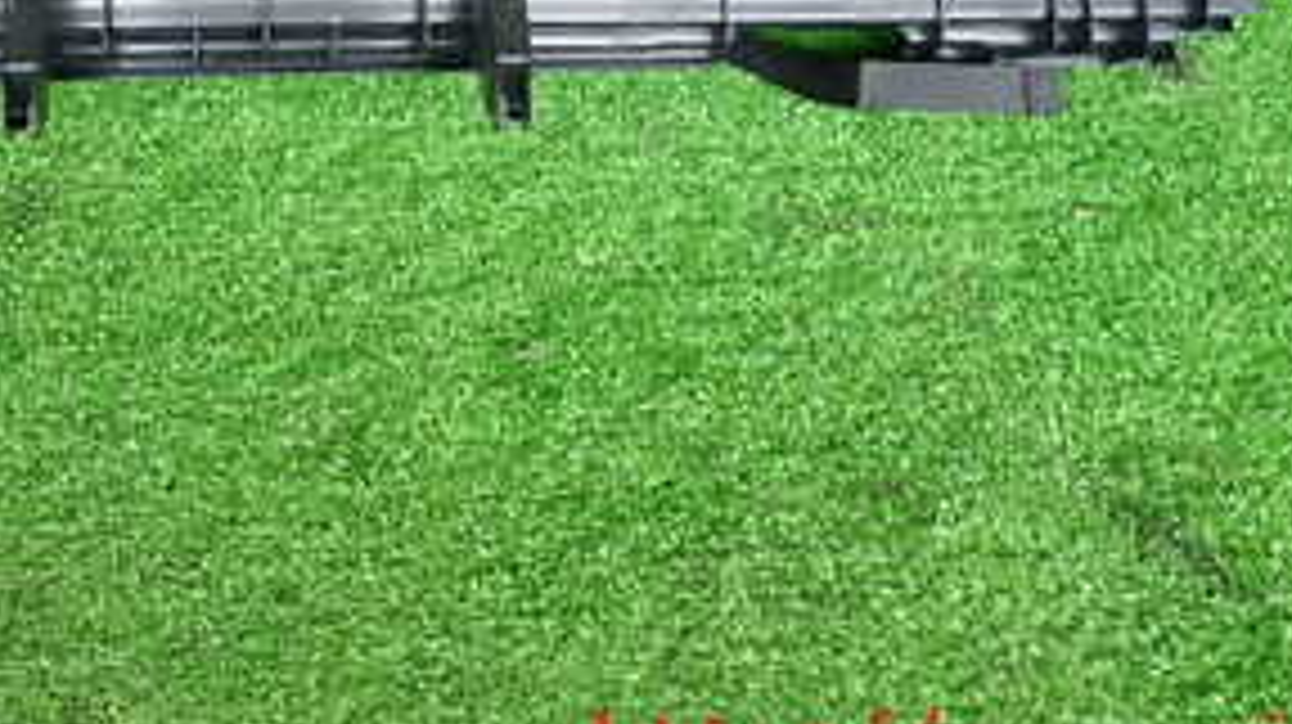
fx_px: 1951
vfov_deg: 19.5
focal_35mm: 57
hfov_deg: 35.5
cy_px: -198
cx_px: 261
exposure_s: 1/100
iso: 200
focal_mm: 4.5
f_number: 2
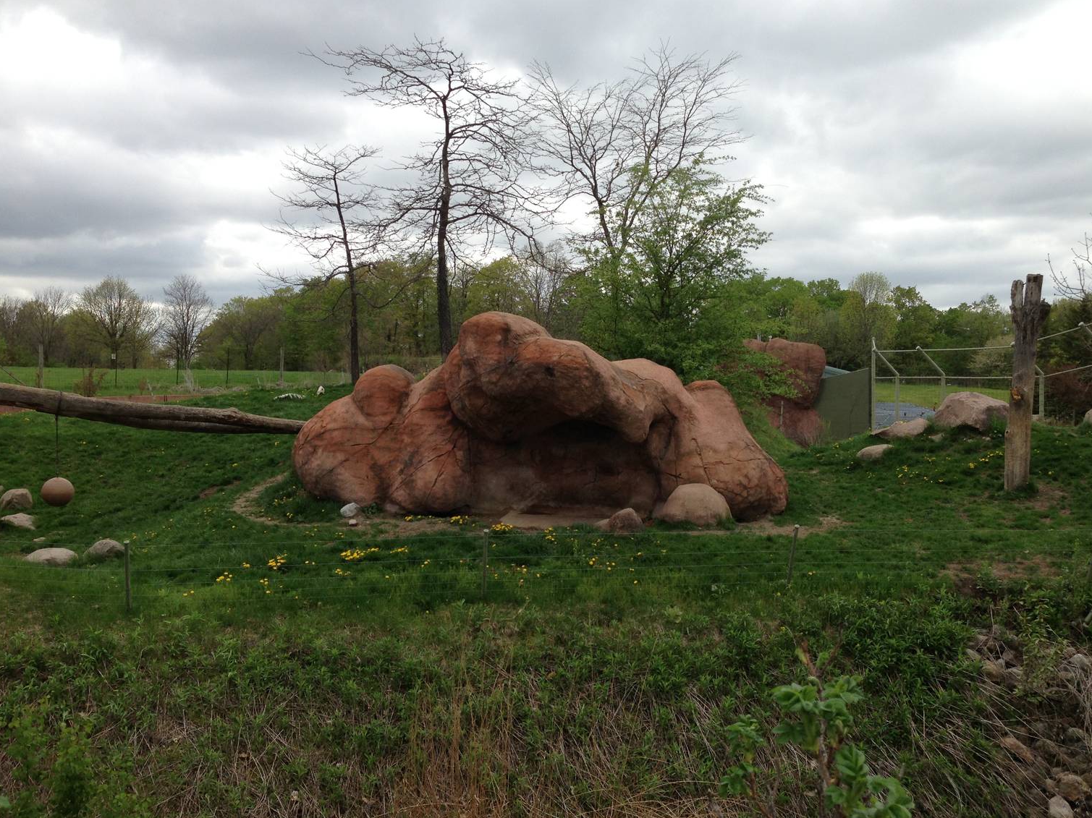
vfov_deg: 40.7
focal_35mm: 35
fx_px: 1104
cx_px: 576
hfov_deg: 52.6
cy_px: 409
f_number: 2.4
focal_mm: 4.13
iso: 50
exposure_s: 1/1043
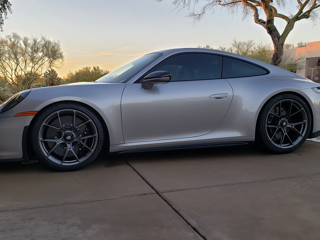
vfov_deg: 42.9
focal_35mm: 33
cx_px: 141
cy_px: 134
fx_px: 305
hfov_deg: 55.2
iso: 50
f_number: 2.4
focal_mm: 4.3
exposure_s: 1/55
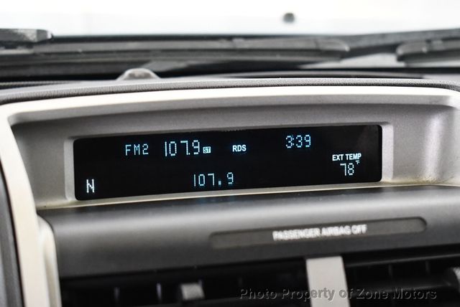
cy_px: 154
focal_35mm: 92
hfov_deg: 22.1
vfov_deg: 14.9
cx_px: 230
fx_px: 1177
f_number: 5.3
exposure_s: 1/60
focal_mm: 46
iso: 3600
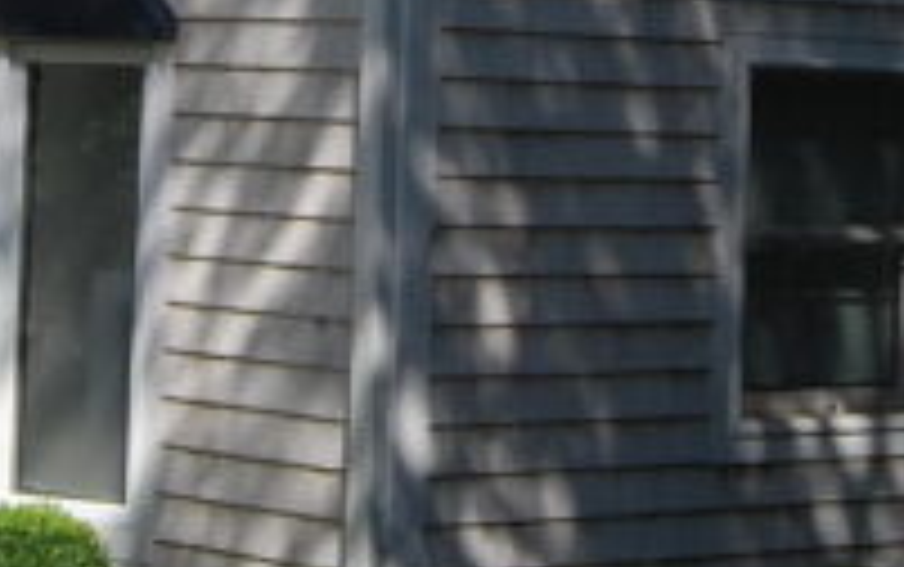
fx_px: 3847
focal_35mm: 156
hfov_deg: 13.4
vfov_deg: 8.3
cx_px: 333
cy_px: -205
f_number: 7.1
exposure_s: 1/200
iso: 100
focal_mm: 20
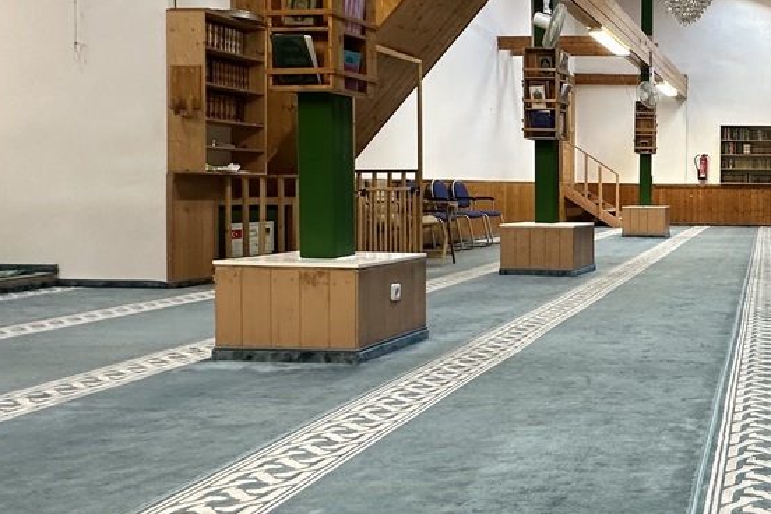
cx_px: 747
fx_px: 814
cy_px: 214
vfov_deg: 35.0
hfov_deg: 44.2
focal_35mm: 38
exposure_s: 1/50
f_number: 2.2
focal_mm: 2.22
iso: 250
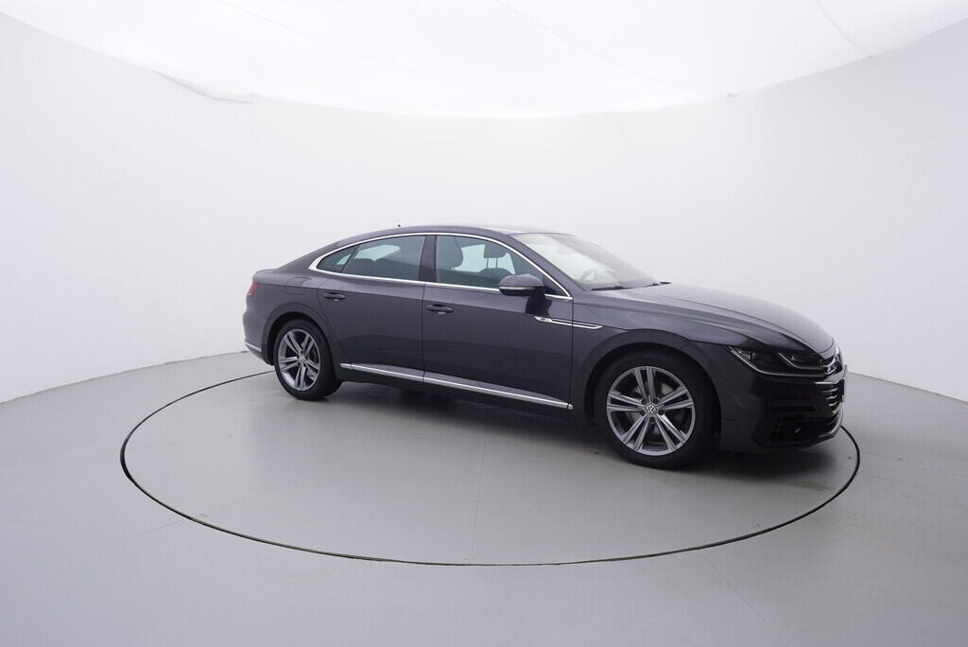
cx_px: 484
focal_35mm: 22
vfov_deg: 56.2
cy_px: 324
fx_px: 605
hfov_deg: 77.3
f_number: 5
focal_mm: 15
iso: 200
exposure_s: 1/80
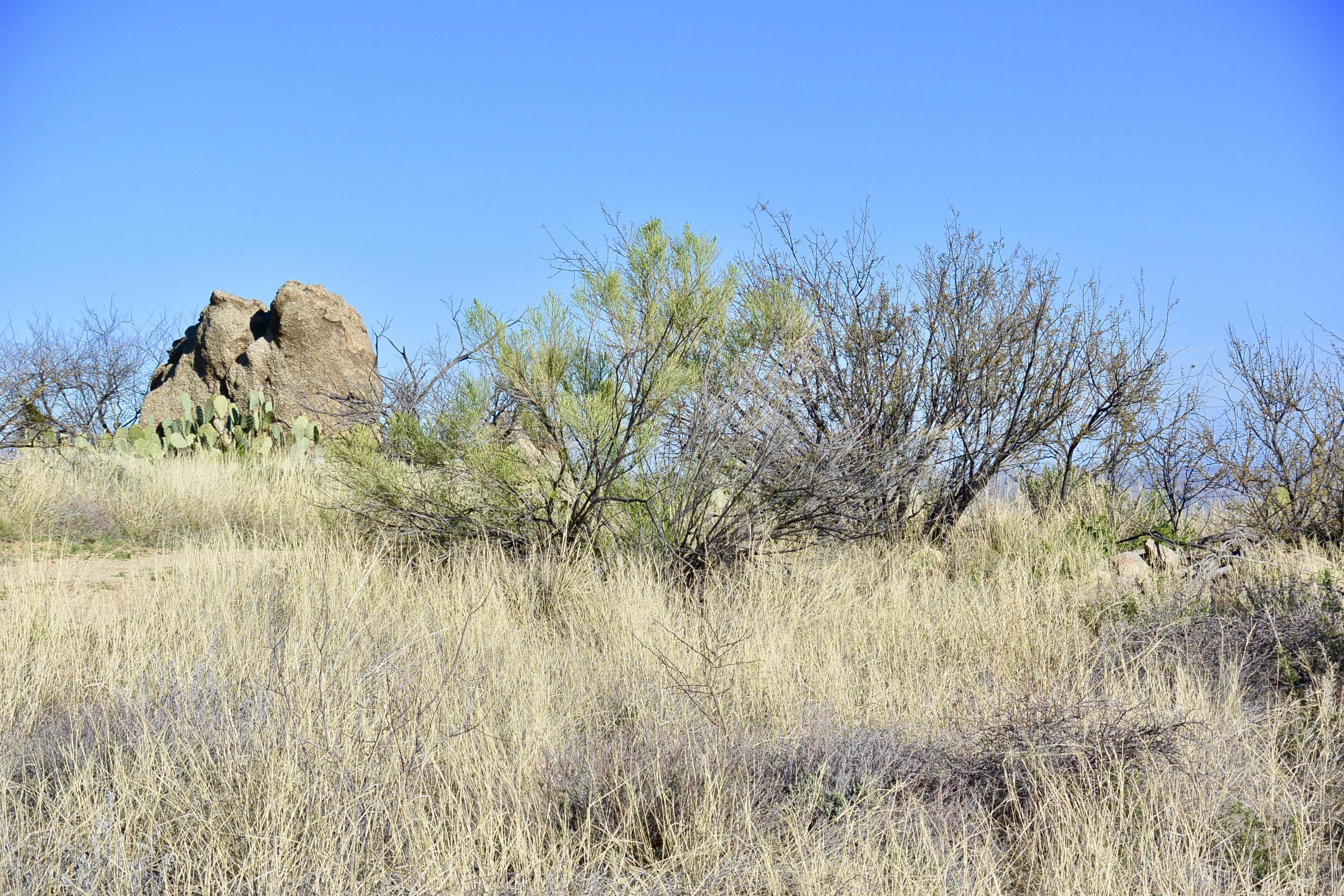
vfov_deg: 14.1
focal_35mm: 97
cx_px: 672
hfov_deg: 21.0
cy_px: 448
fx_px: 3621
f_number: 5
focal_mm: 36.1
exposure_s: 1/1250
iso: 160
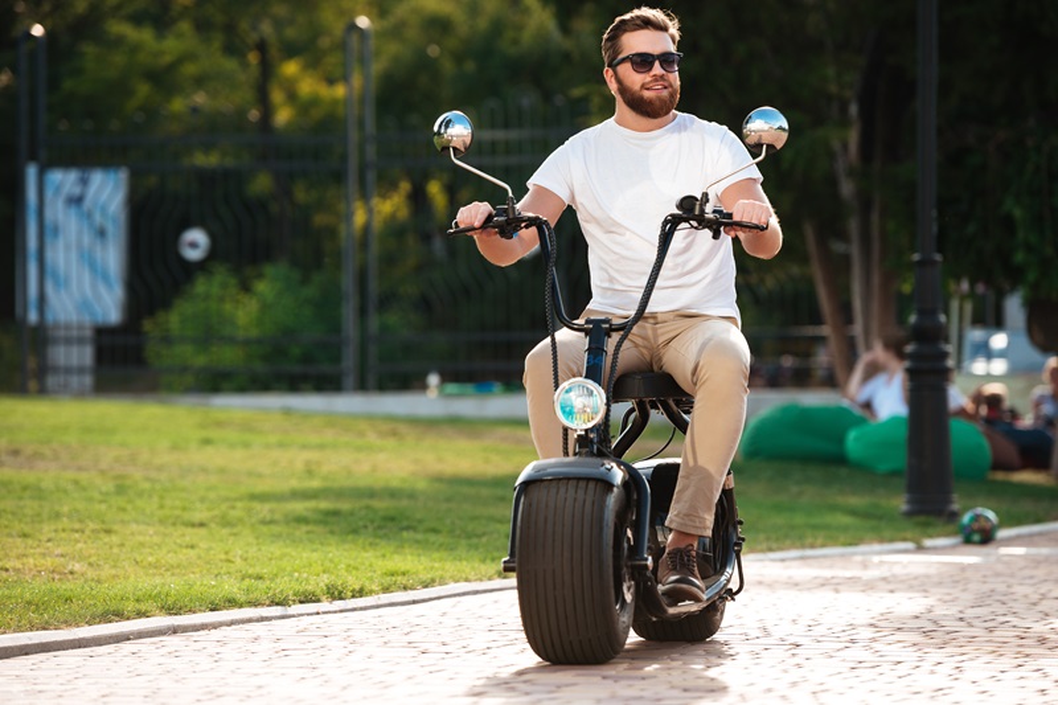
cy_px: 352
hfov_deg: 12.5
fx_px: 4848
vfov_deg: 8.3
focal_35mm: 165
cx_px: 529
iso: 200
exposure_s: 1/500
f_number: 4
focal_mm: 165
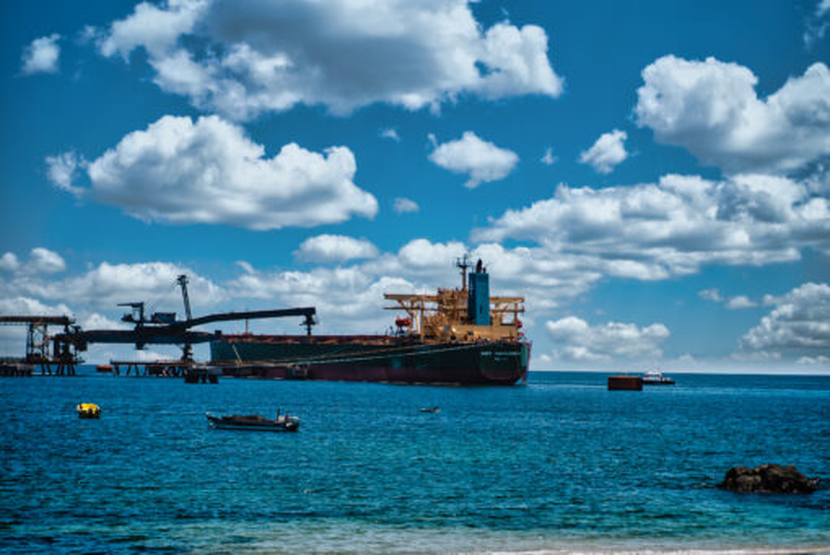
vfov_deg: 16.1
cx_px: 415
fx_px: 1961
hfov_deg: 23.9
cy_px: 278
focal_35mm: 85
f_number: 2
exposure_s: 1/5000
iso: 80
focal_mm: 85
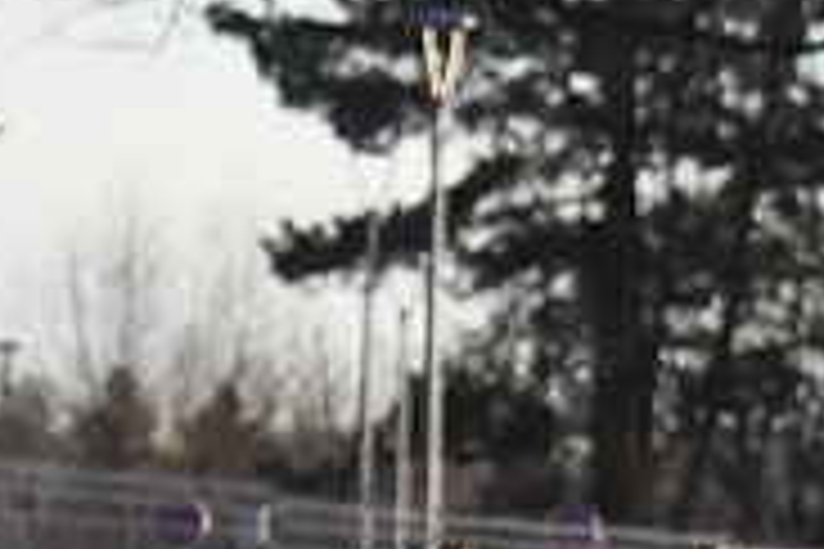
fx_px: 8789
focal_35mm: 384
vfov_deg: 3.5
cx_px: 513
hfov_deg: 5.4
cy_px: 1503
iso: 3600
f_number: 4.8
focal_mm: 40
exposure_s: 1/8000
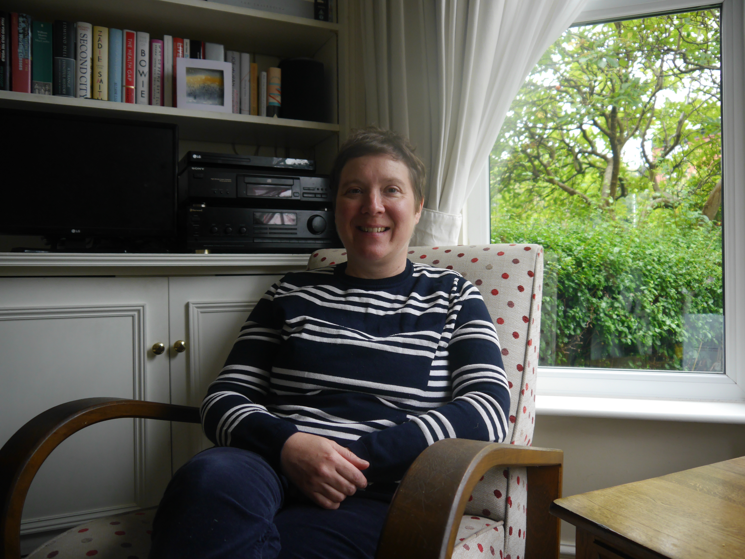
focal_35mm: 28
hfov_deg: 63.4
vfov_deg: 49.7
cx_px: 372
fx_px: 603
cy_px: 280
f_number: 3.5
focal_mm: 14
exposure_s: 1/60
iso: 400
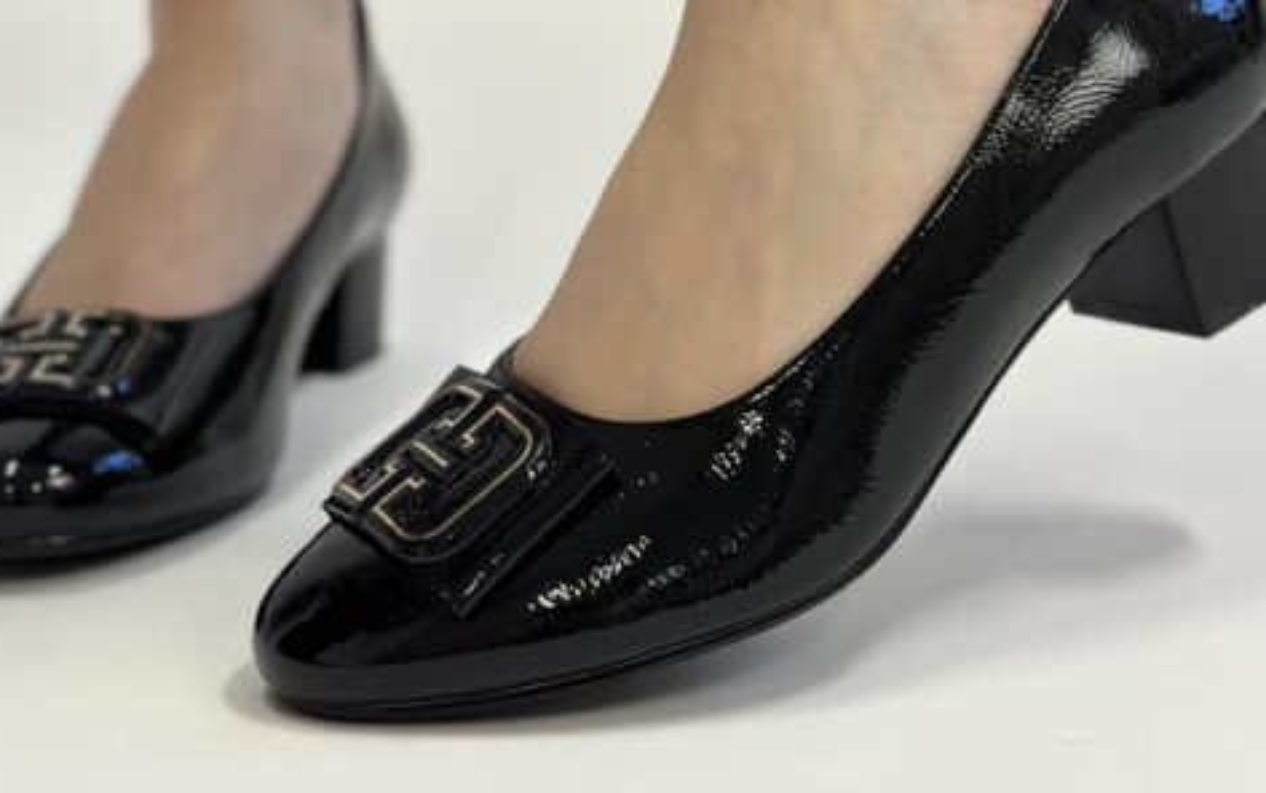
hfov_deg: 24.1
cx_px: 613
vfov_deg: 14.6
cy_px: -193
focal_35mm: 86
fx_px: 2968
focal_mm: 6.86
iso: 125
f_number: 1.78
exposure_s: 1/100
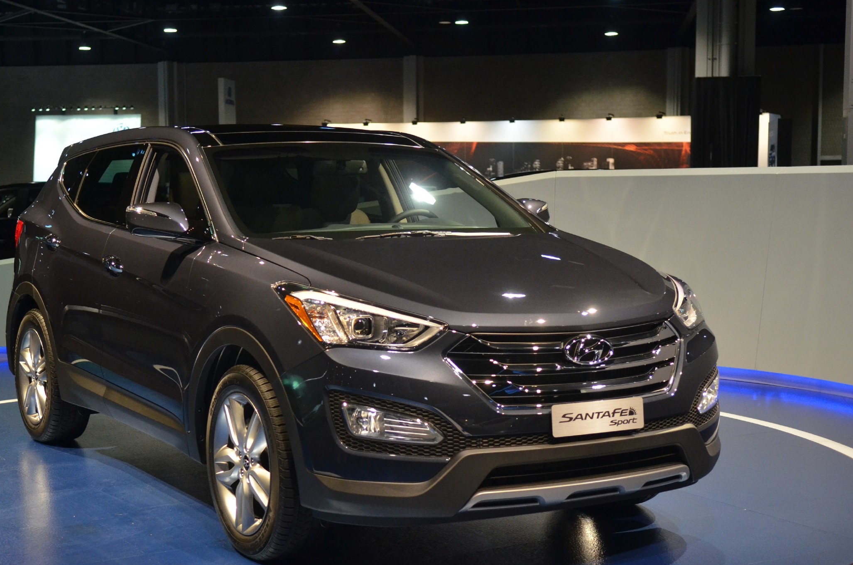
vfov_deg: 23.8
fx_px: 1338
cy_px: 292
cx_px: 363
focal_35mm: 57
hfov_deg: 35.3
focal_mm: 31
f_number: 2.8
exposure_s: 1/125
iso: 1600
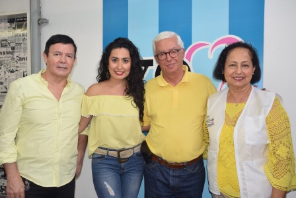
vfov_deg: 36.9
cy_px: 99
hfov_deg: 53.1
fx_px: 296
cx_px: 148
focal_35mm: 36
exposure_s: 1/80
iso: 400
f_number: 6.3
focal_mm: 24
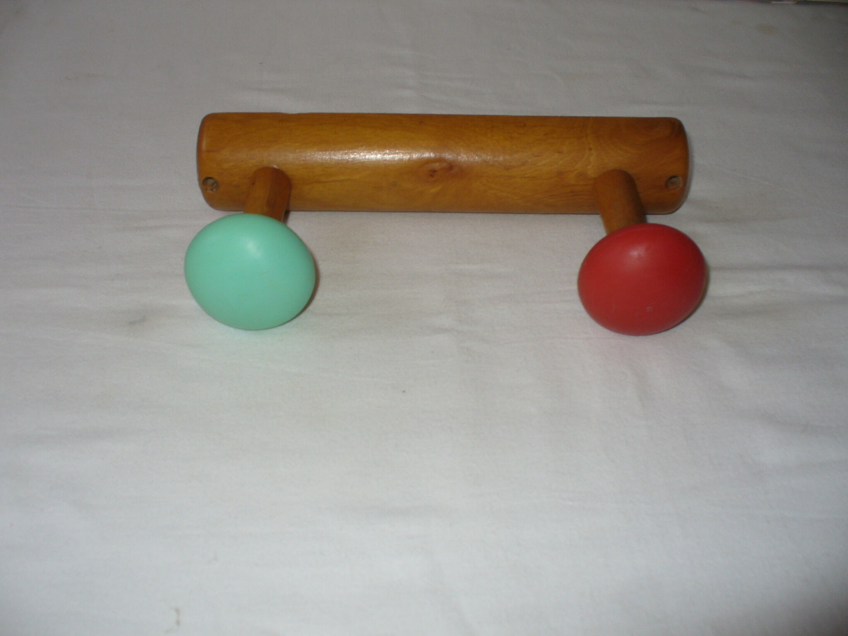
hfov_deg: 50.1
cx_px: 424
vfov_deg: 38.7
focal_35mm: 37
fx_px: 906
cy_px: 318
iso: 80
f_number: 2.8
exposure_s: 1/60
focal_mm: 6.1
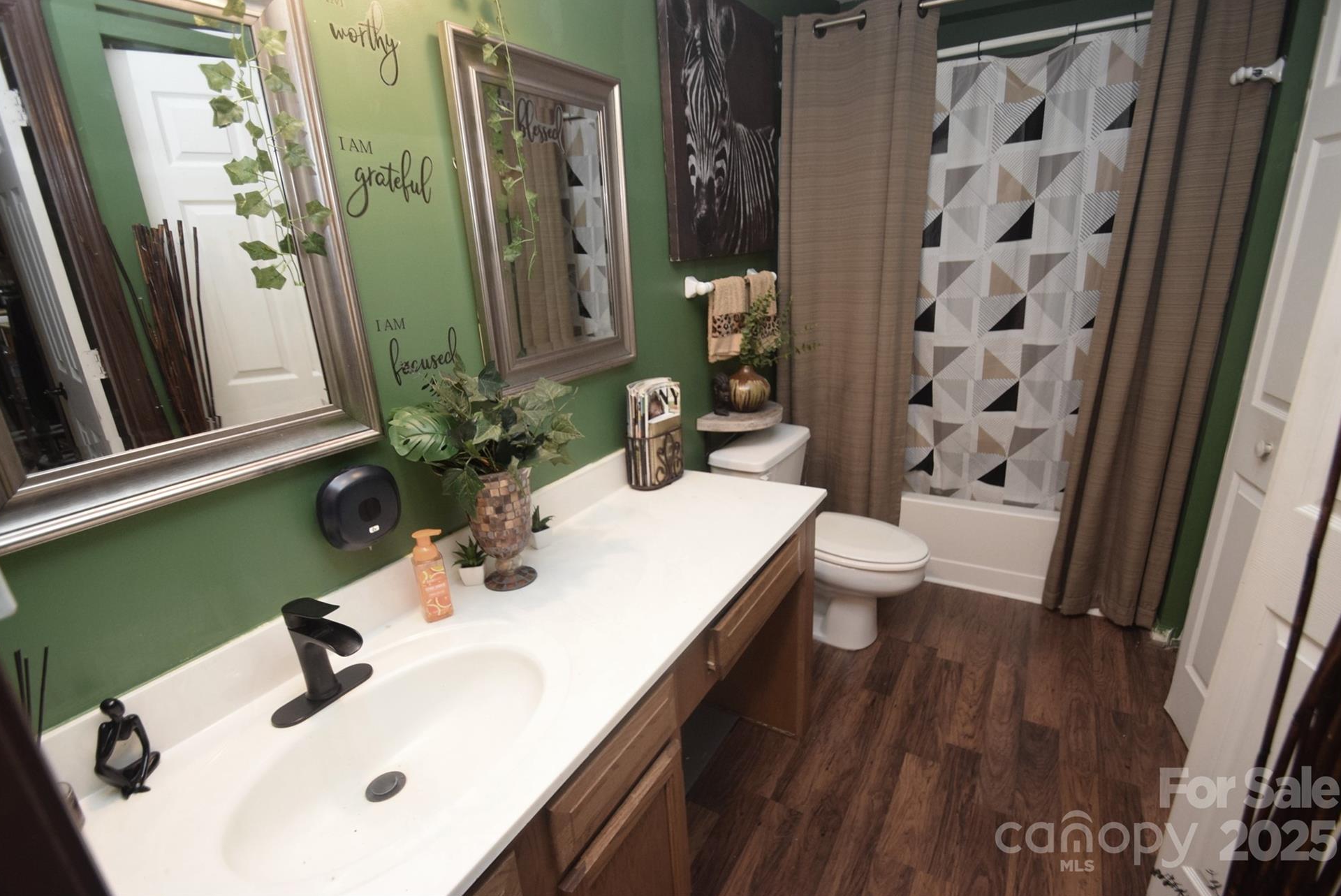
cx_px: 675
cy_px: 421
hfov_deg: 96.7
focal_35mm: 16
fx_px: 596
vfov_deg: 73.8
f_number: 3.5
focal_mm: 10
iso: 1100
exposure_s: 1/60
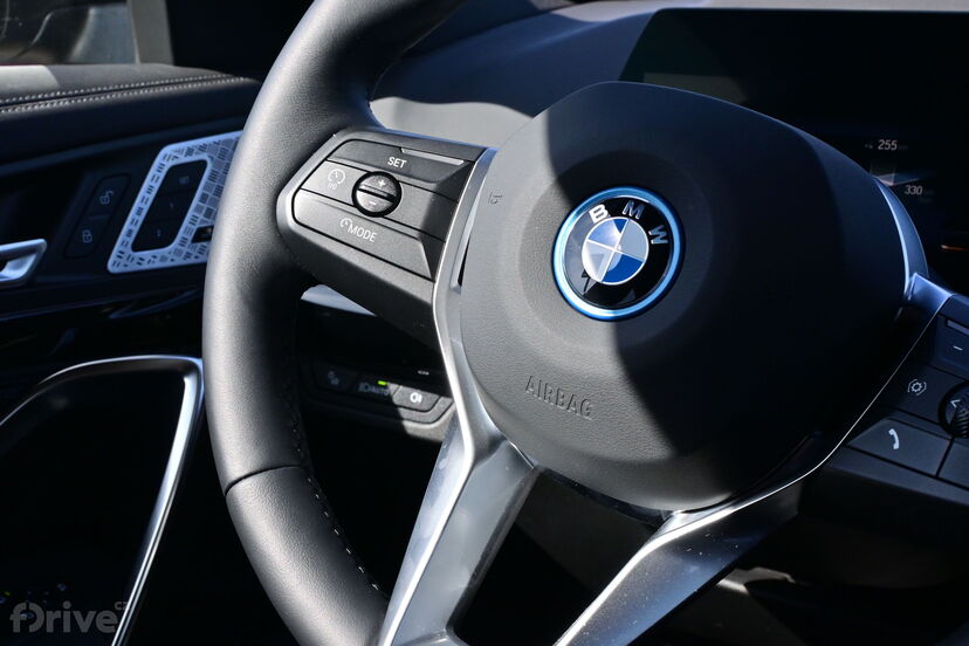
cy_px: 323
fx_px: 1171
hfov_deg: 45.0
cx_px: 484
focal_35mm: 44
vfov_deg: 30.8
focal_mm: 29
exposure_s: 1/400
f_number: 10
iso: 800
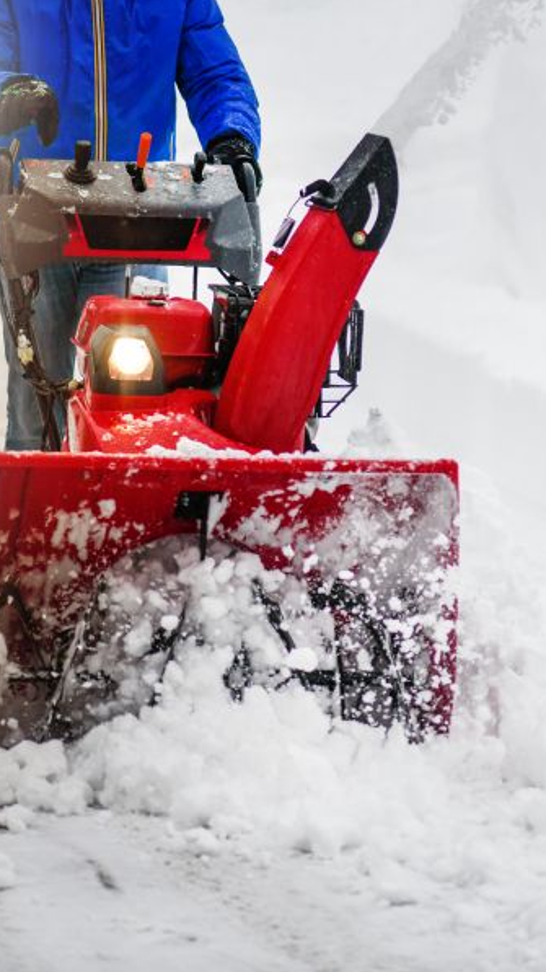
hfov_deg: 7.3
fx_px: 4275
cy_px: 484
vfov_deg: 13.0
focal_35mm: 166
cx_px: 518
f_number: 2.8
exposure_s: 1/3200
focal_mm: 105
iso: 400
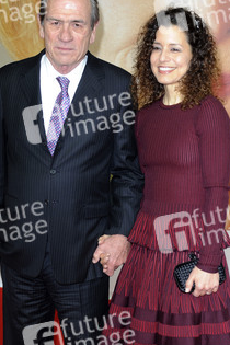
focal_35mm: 89
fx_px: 853
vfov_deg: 22.9
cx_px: 111
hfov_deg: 15.4
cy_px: 173
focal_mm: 70
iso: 800
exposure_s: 1/125
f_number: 5.6
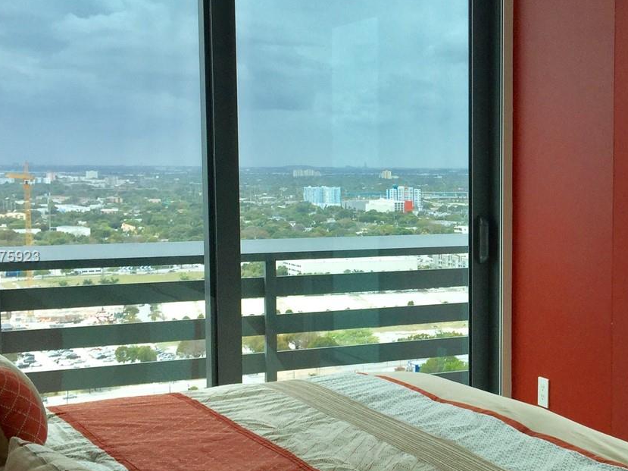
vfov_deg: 26.1
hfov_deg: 33.1
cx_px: 526
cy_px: 257
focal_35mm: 56
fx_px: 1016
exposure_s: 1/1130
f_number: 2.2
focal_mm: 4.15
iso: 32
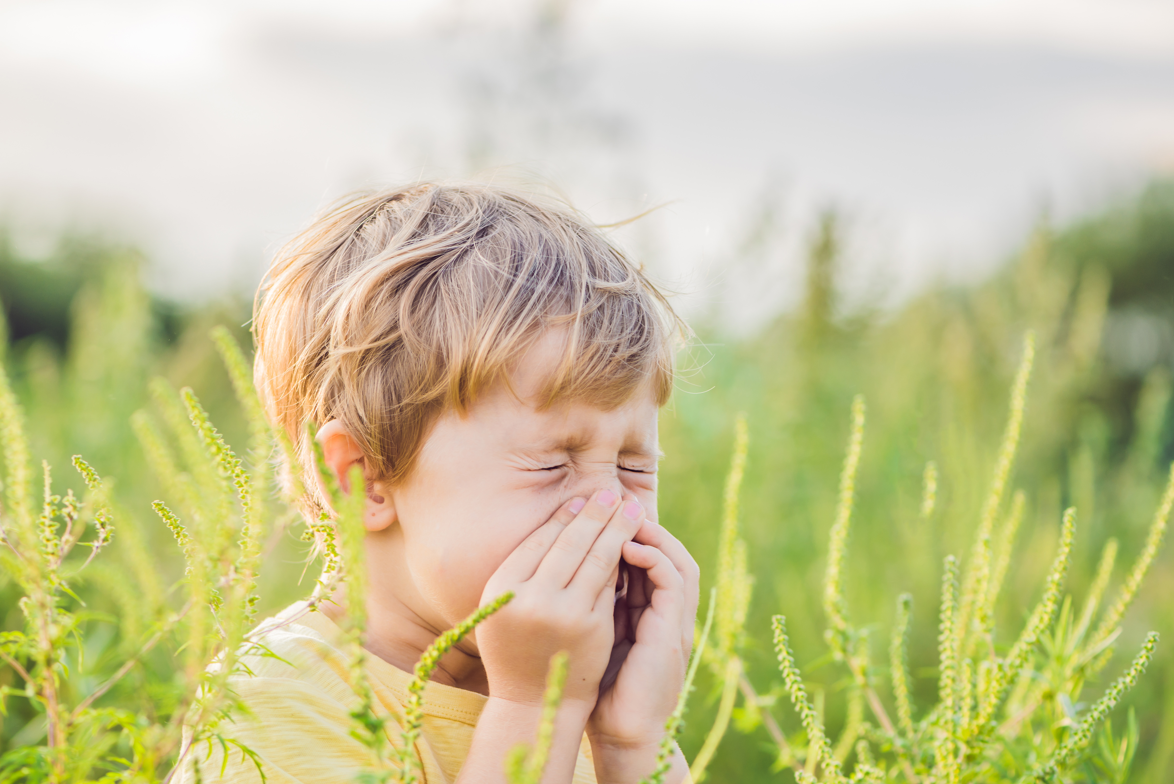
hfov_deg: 15.8
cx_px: 555
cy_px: 473
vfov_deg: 10.6
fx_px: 4241
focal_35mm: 130
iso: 80
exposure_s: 1/160
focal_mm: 105
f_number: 4
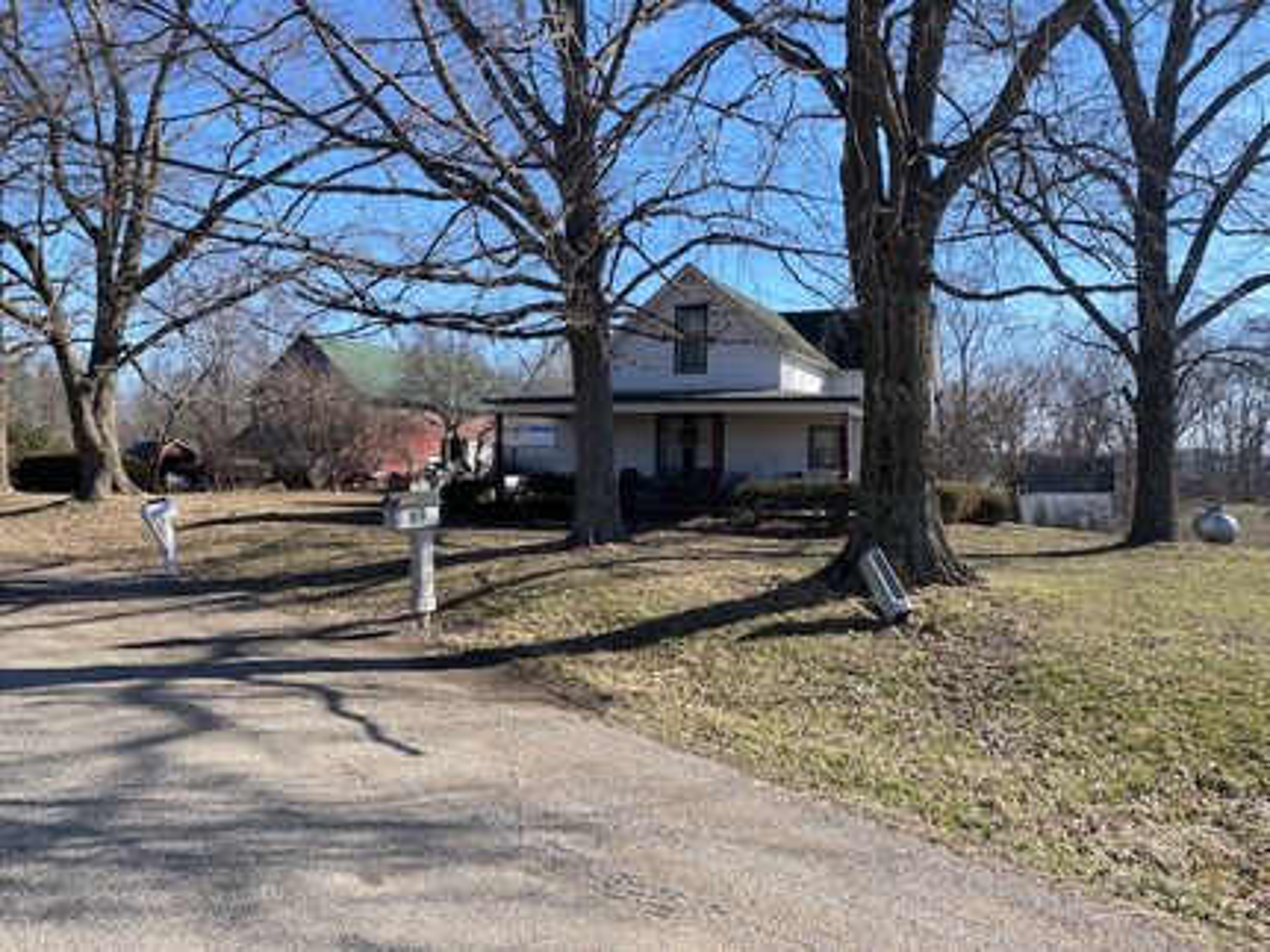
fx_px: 954
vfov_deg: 53.0
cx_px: 635
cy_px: 476
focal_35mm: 26
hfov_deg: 67.3
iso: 32
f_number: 1.8
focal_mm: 4.25
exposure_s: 1/1464
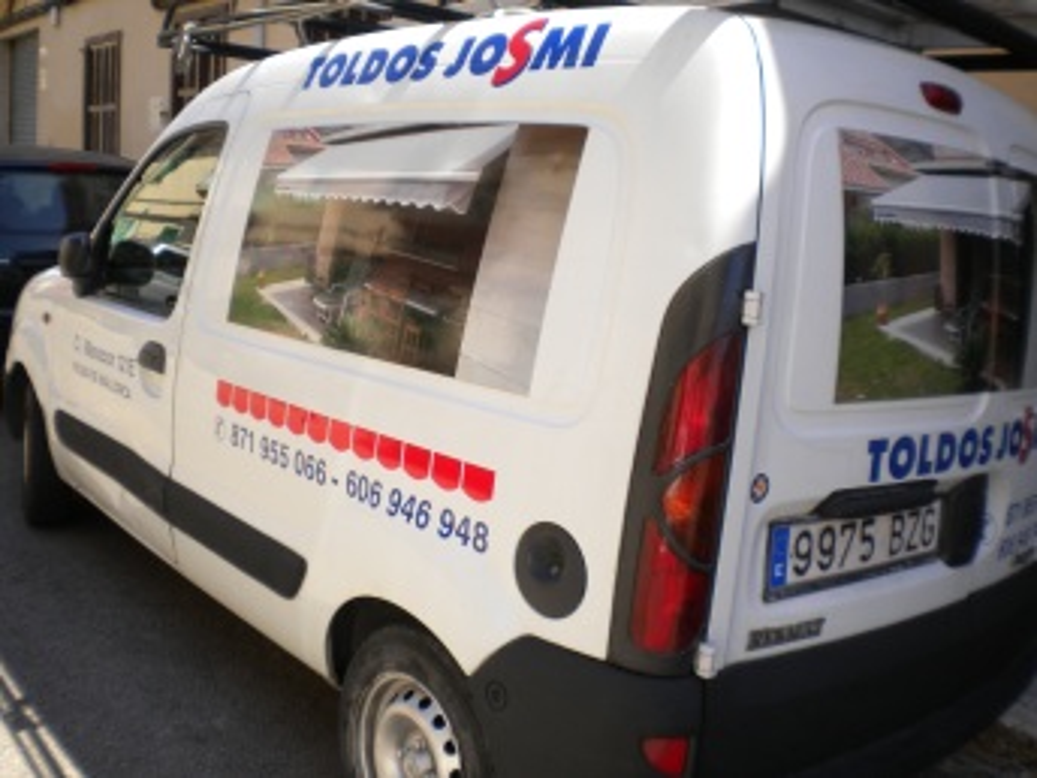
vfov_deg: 40.7
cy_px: 389
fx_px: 1049
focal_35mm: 35
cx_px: 518
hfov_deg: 52.6
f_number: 4.6
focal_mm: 6.3
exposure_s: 1/214
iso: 80
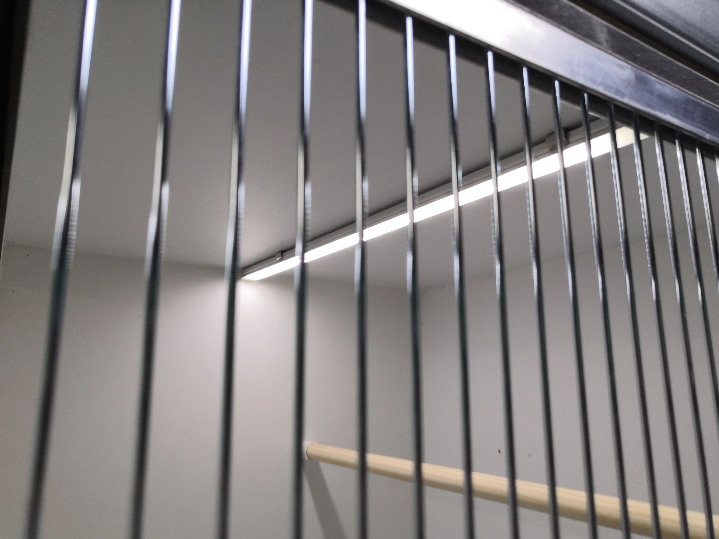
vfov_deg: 51.4
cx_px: 360
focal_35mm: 27
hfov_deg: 65.3
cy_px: 270
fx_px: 561
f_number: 1.8
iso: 64
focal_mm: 3.95
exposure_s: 1/50
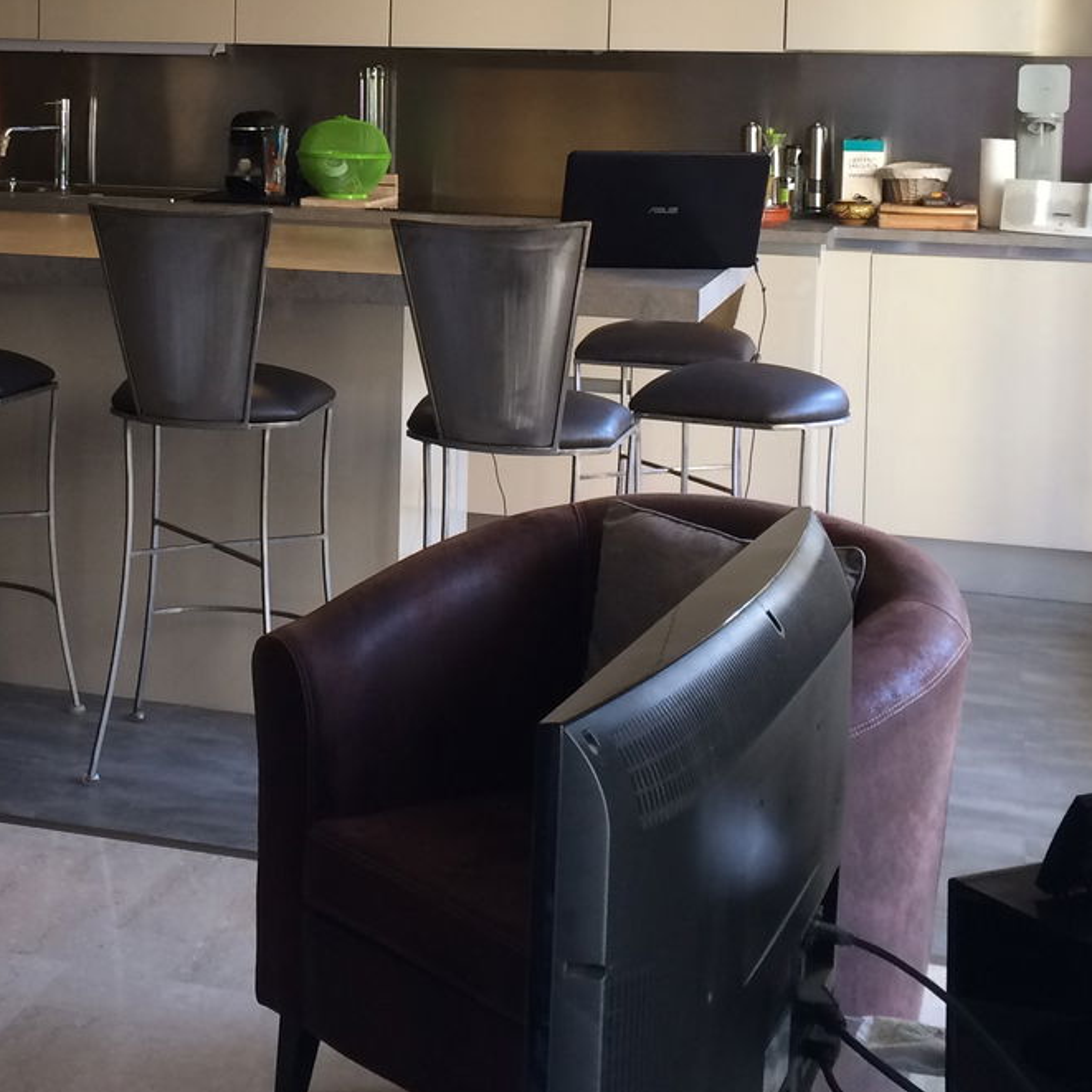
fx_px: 2213
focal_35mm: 62
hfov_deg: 27.1
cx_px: 207
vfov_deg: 27.1
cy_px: 205
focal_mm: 4.15
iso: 64
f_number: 2.2
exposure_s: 1/33
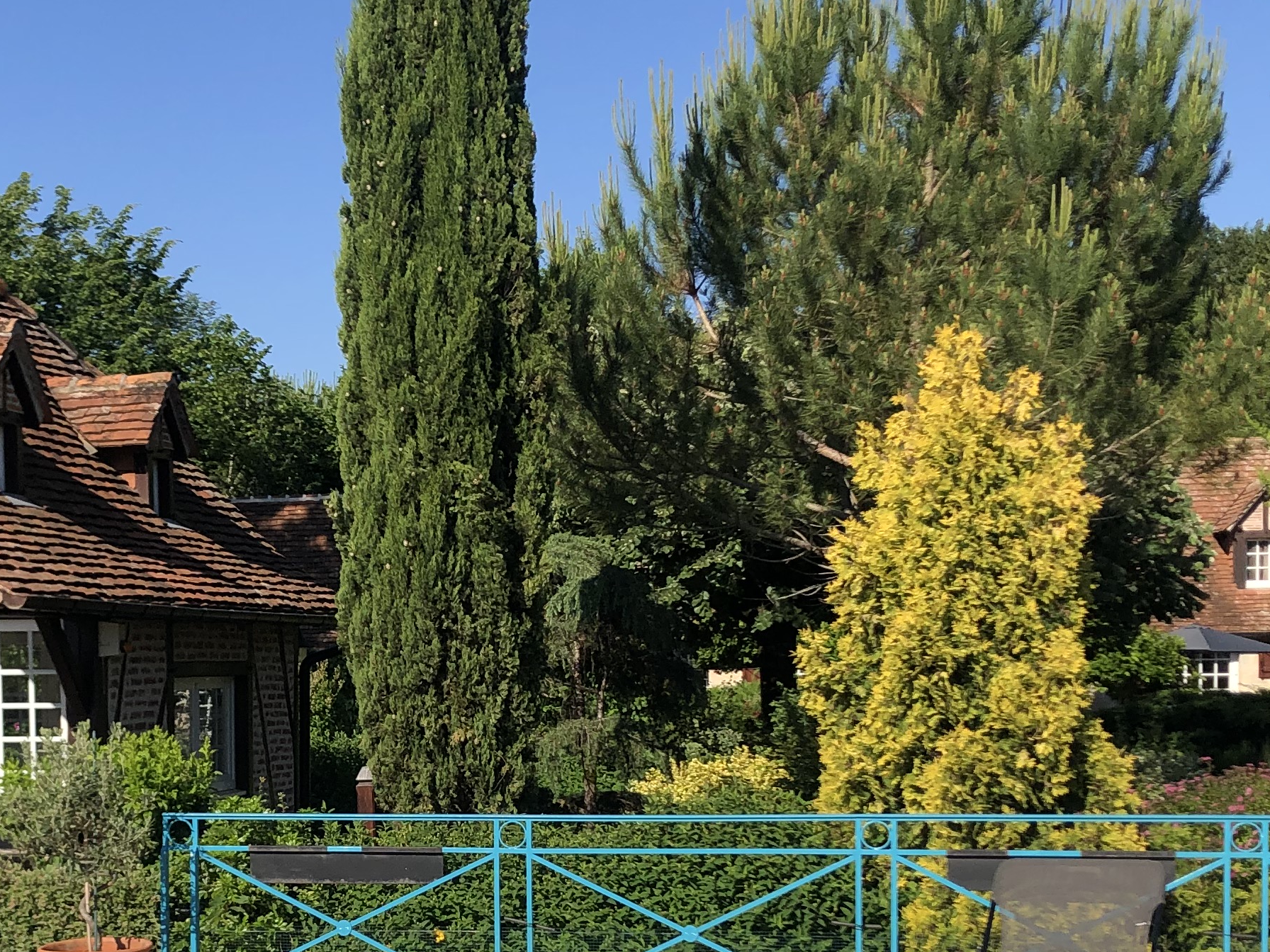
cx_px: 348
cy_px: 771
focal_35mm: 63
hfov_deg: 30.3
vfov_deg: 22.9
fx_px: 2311
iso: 20
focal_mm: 3.99
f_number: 1.8
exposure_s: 1/2288
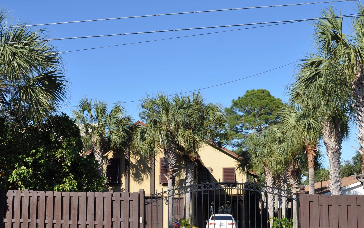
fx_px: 466
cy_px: 161
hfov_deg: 42.6
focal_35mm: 47
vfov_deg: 27.2
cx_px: 176
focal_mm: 22
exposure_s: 1/320
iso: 200
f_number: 10
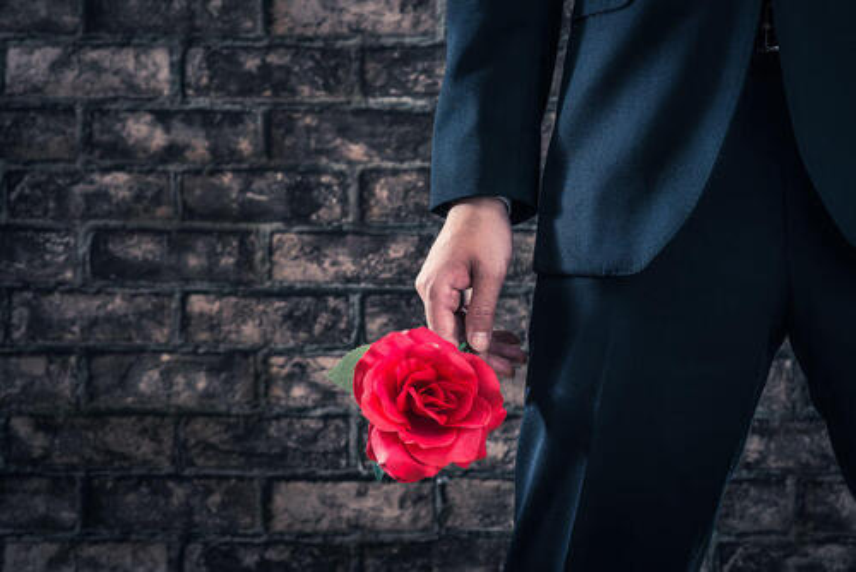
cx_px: 428
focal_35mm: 85
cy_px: 286
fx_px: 2022
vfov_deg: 16.1
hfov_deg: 23.9
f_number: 9.5
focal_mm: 85
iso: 50
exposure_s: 1/125
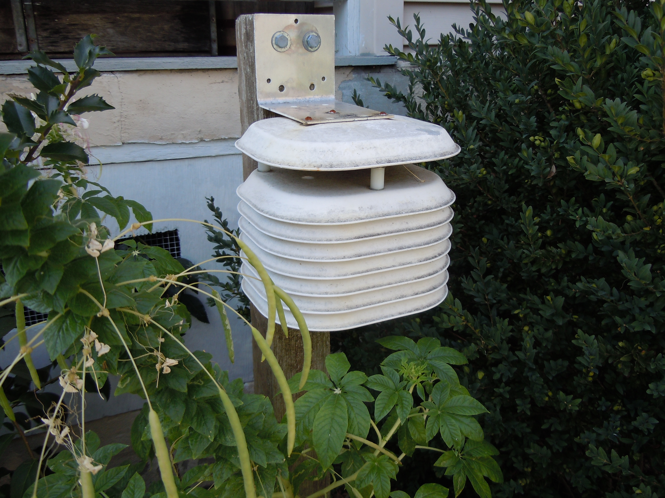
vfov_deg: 46.8
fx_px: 576
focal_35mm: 30
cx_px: 332
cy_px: 249
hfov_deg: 60.0
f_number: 3.5
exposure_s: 1/250
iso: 100
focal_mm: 5.4
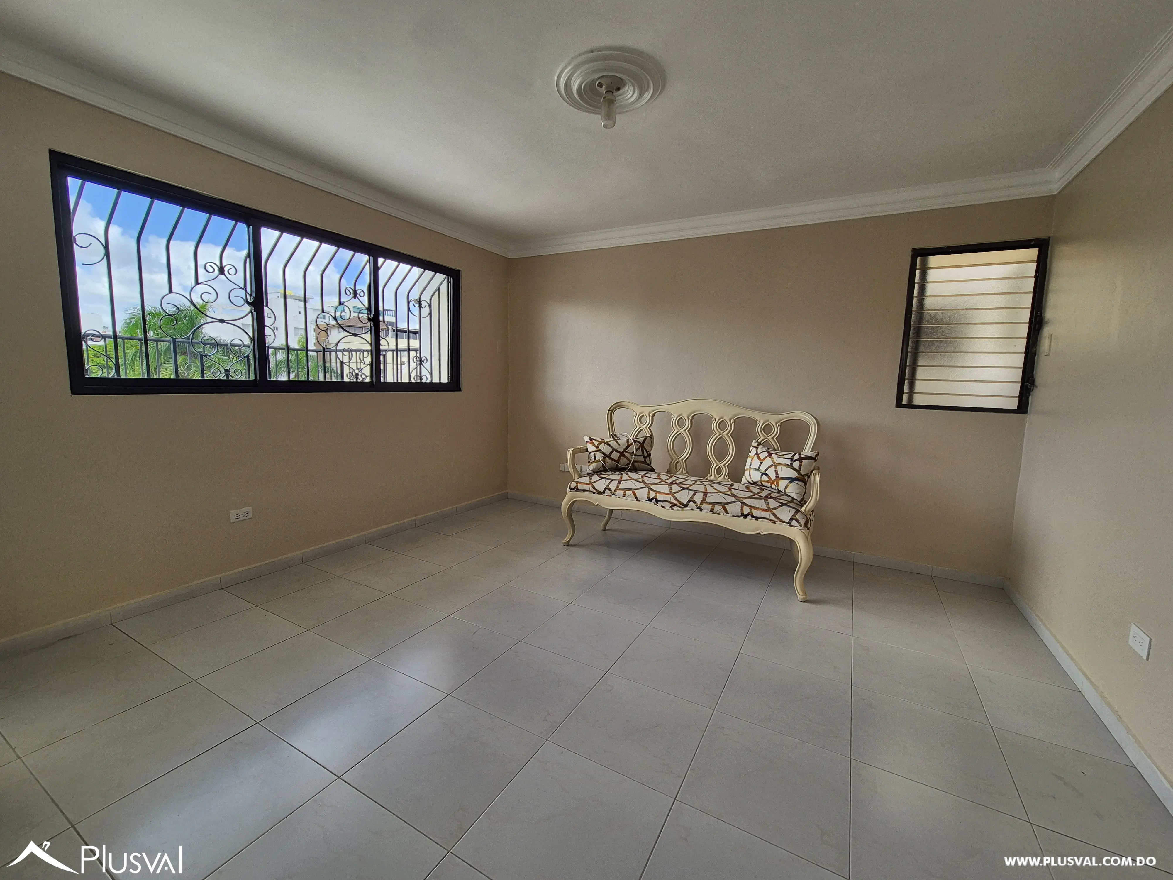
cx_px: 586
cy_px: 440
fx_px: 441
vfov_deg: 89.9
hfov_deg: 106.2
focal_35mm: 13
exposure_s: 1/120
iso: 64
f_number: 2.2
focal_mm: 2.2
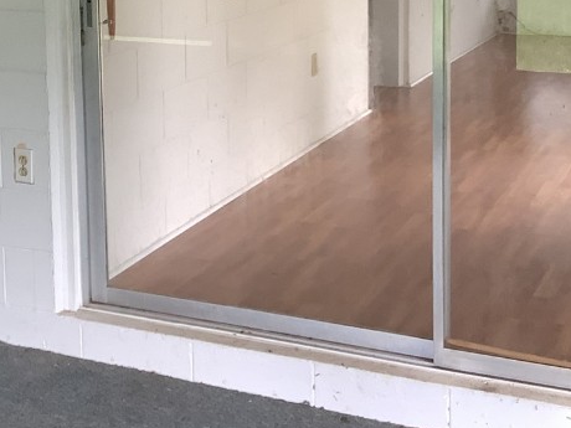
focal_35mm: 69
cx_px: 197
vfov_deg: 20.7
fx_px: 1138
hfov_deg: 28.0
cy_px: 16
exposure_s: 1/50
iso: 80
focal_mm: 3.3
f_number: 2.4
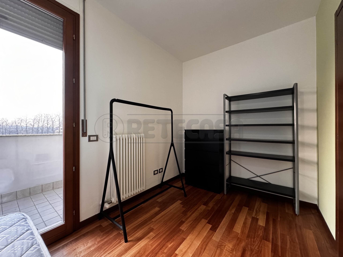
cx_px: 172
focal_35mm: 14
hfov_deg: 102.1
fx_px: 139
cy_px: 128
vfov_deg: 85.7
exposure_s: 1/60
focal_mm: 2.22
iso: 320
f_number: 2.2
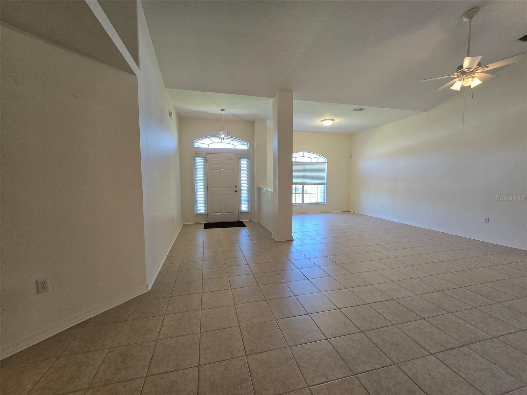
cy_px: 198
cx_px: 264
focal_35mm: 13
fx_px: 198
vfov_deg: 89.9
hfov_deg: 106.2
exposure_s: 1/60
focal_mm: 2.2
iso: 80
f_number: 2.2
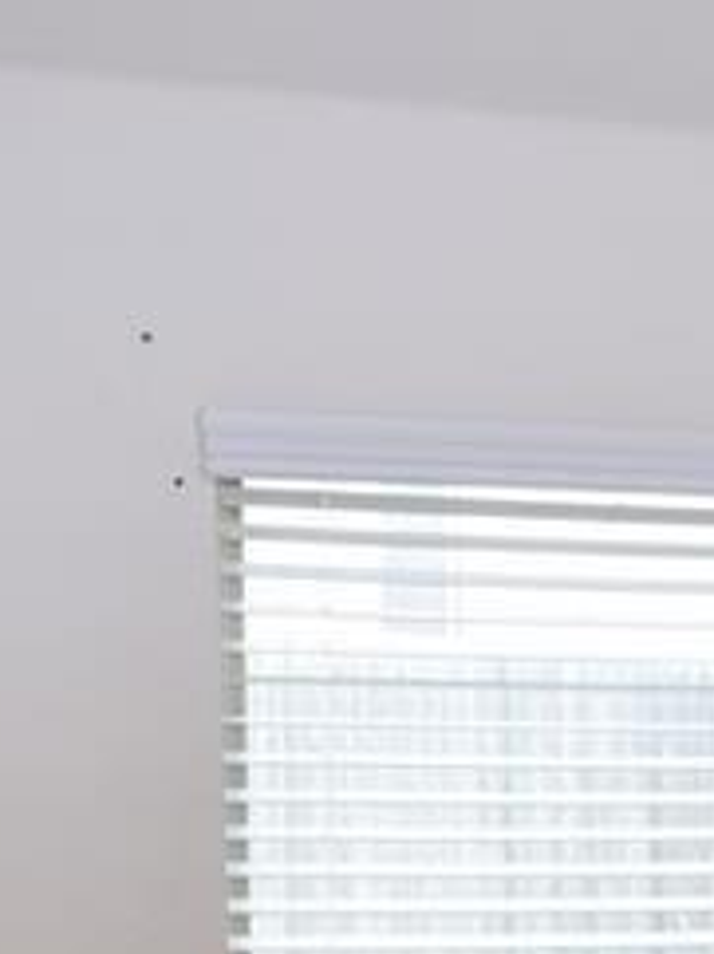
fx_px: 3031
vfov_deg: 17.1
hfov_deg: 12.6
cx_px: 1136
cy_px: 1151
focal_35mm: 110
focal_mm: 18
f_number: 5.6
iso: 400
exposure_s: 1/125
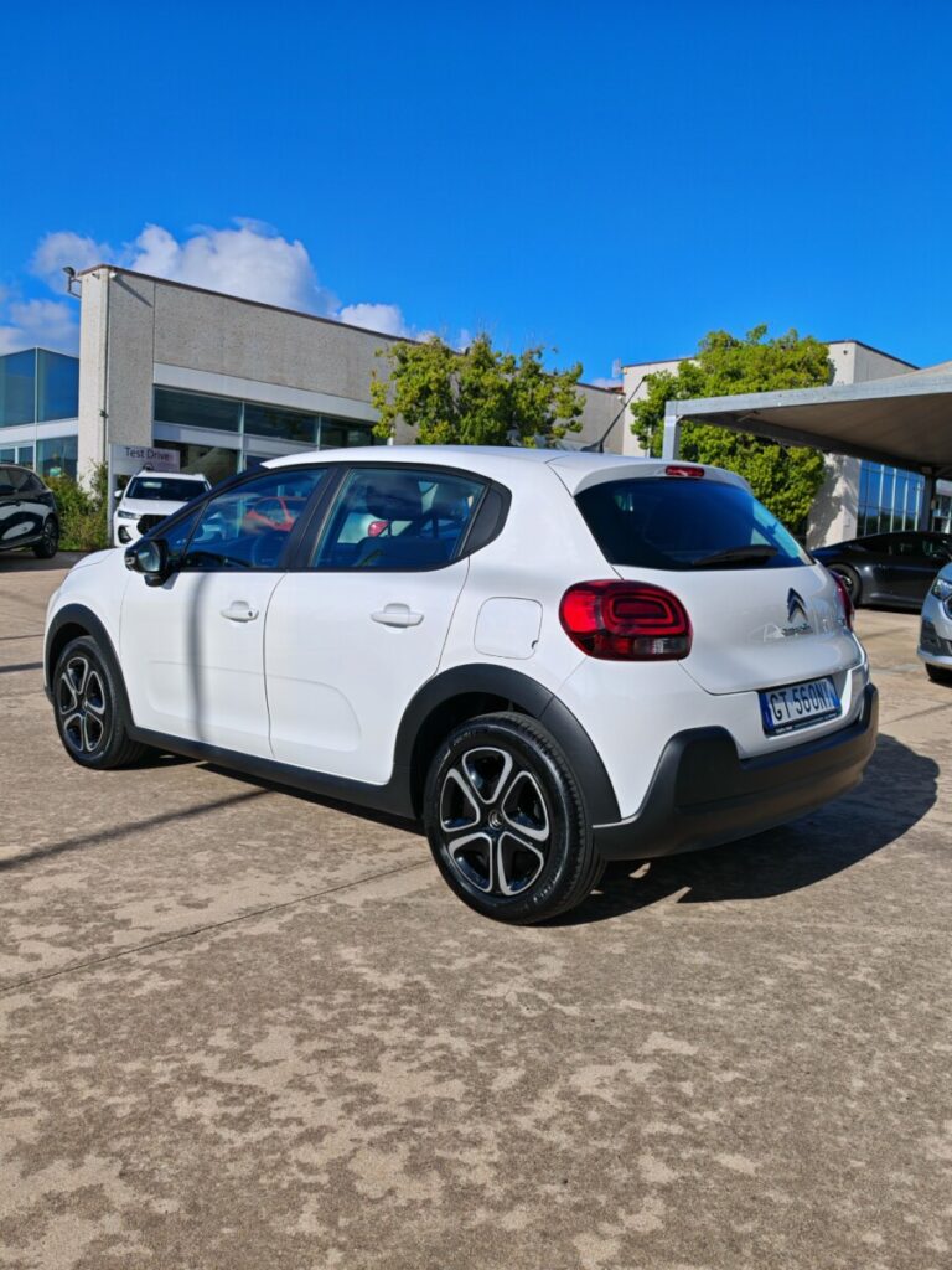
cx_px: 476
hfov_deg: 51.4
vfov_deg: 65.3
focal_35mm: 27
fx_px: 990
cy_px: 635
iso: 50
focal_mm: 6.83
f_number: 2
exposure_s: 1/3200
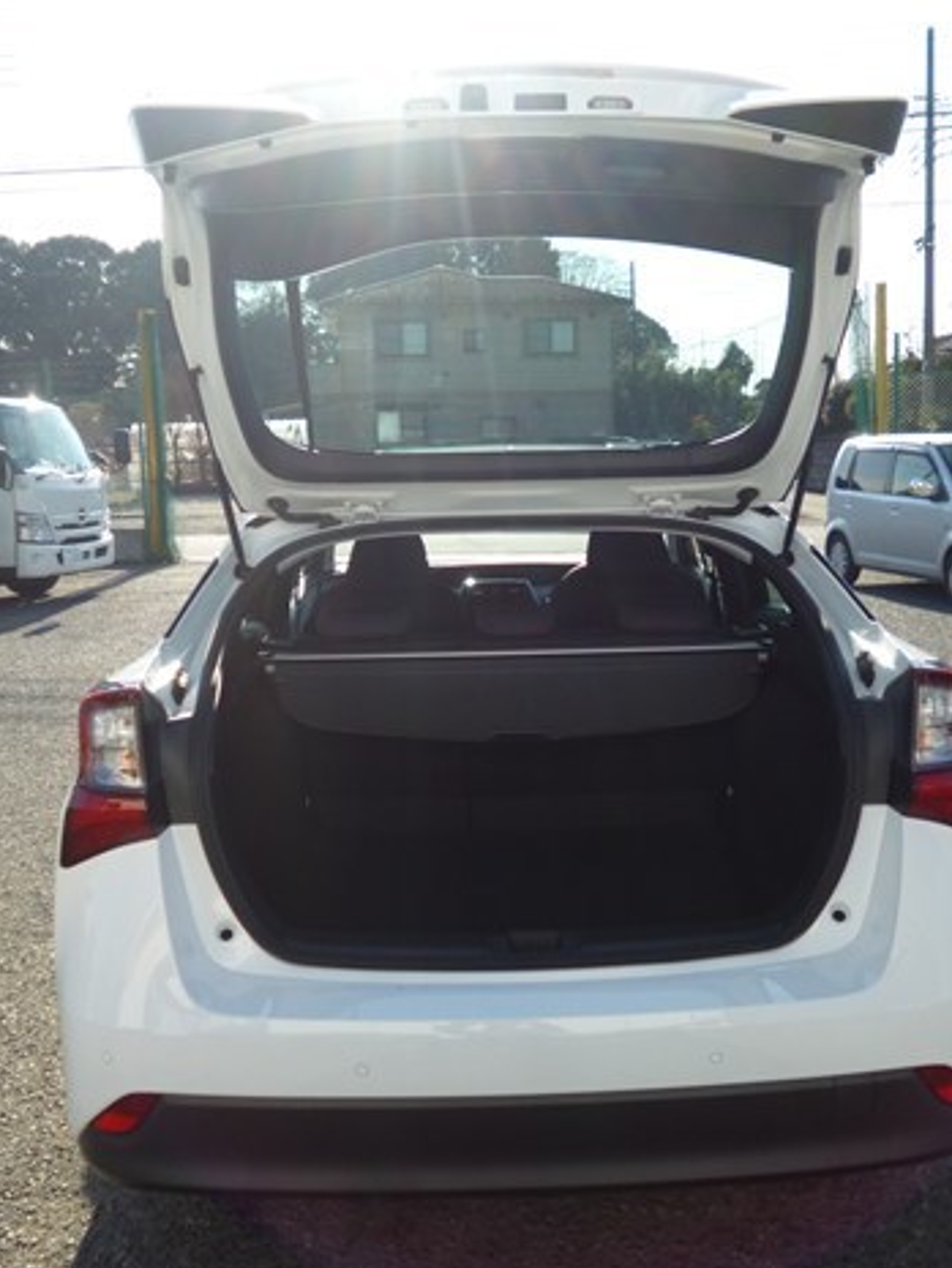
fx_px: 1210
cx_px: 516
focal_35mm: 33
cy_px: 633
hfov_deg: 42.9
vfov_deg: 55.3
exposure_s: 1/800
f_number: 2.8
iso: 100
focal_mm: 4.3
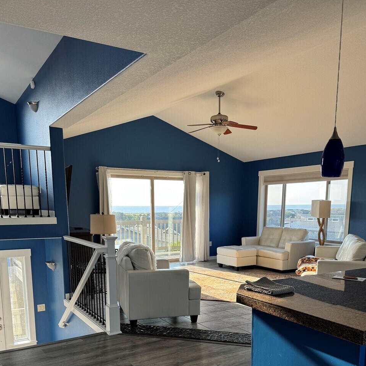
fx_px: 383
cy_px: 273
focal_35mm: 32
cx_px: 182
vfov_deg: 49.2
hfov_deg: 51.1
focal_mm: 6.76
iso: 80
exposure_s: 1/282
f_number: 1.78
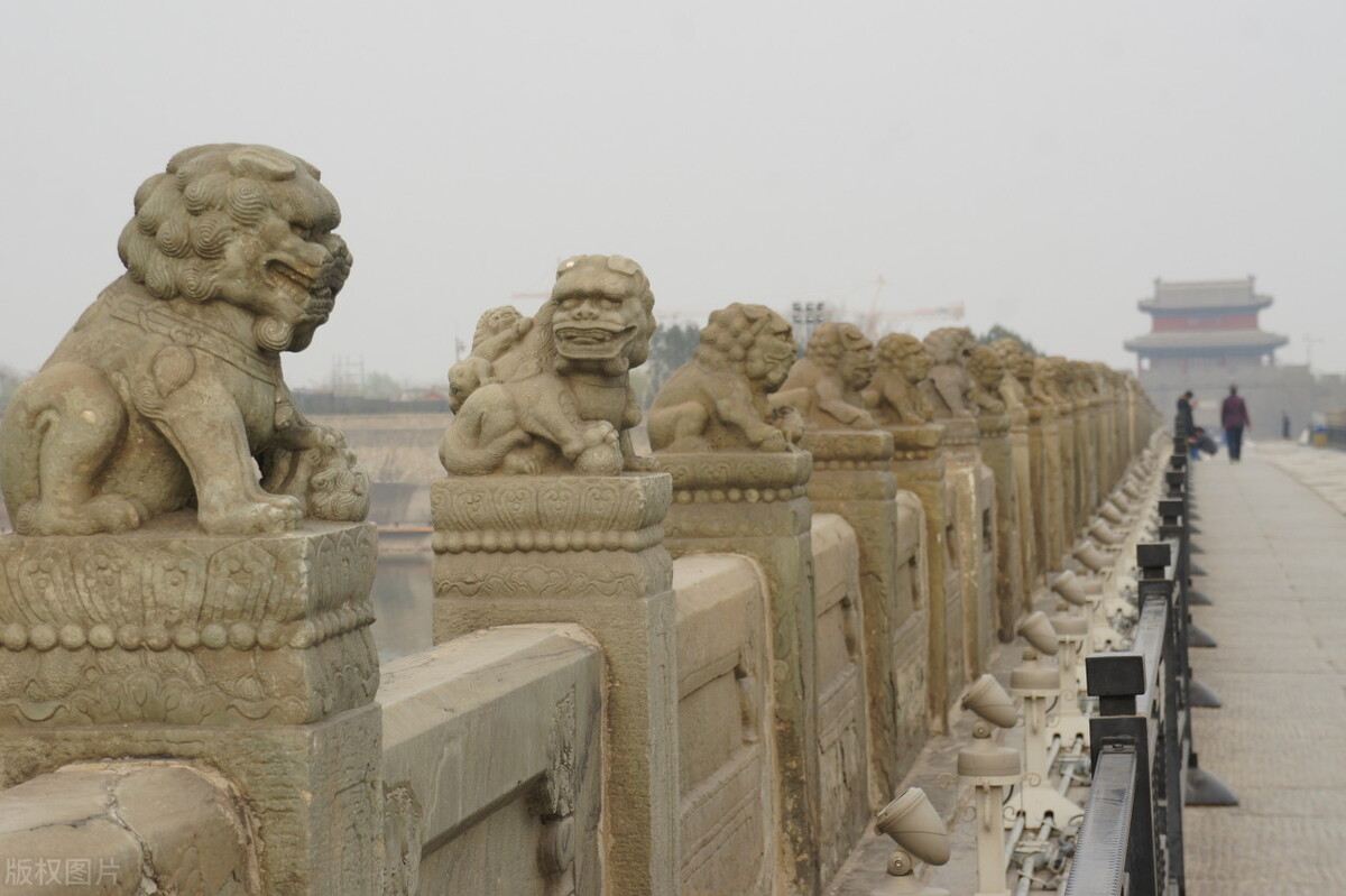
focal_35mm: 82
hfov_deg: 24.6
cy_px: 448
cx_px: 673
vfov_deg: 16.5
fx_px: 3083
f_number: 8
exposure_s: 1/200
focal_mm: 55
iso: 200
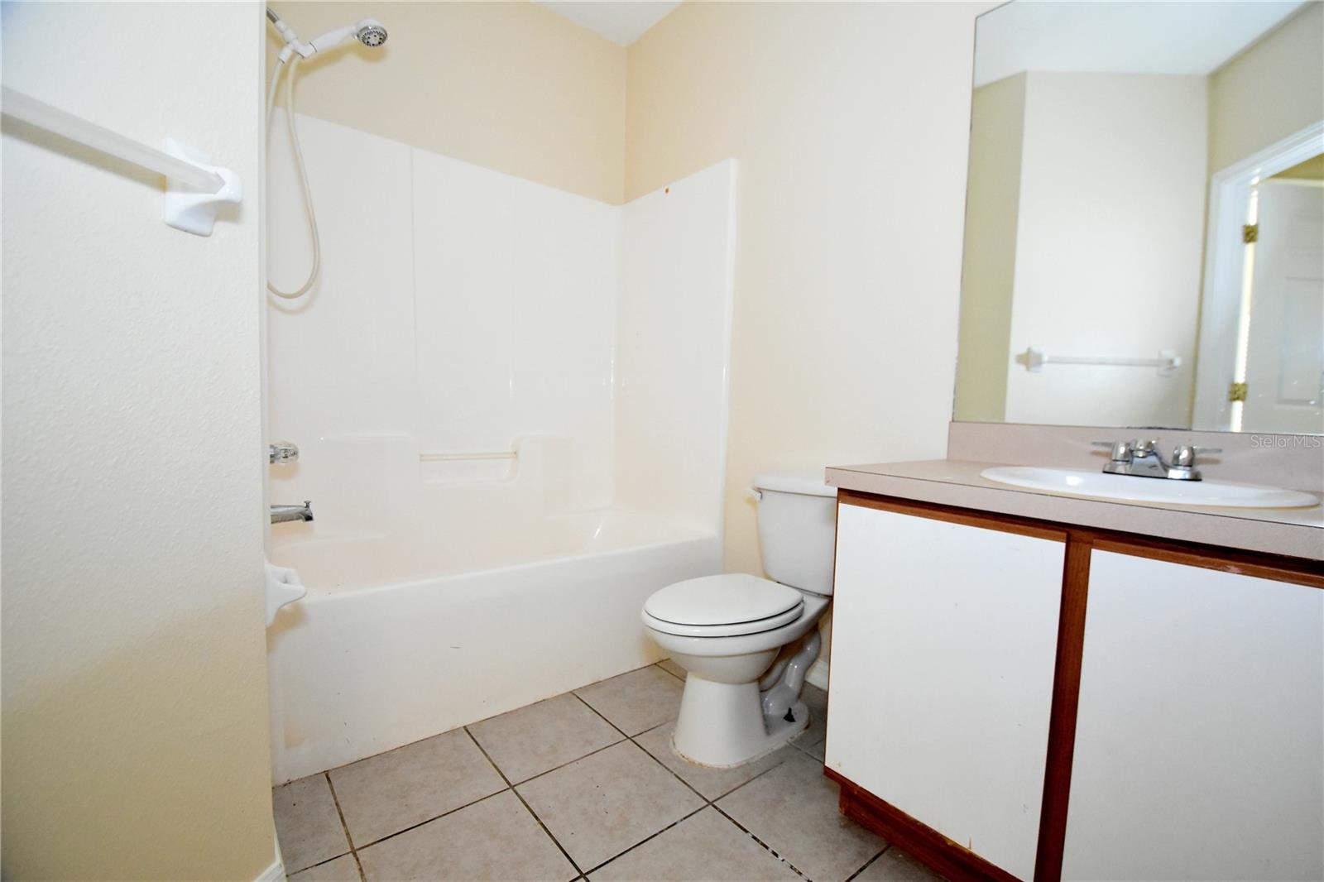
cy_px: 441
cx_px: 662
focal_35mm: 15
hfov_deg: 100.4
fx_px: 552
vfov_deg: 77.3
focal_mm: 10
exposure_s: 1/60.2
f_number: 3.5
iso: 4500
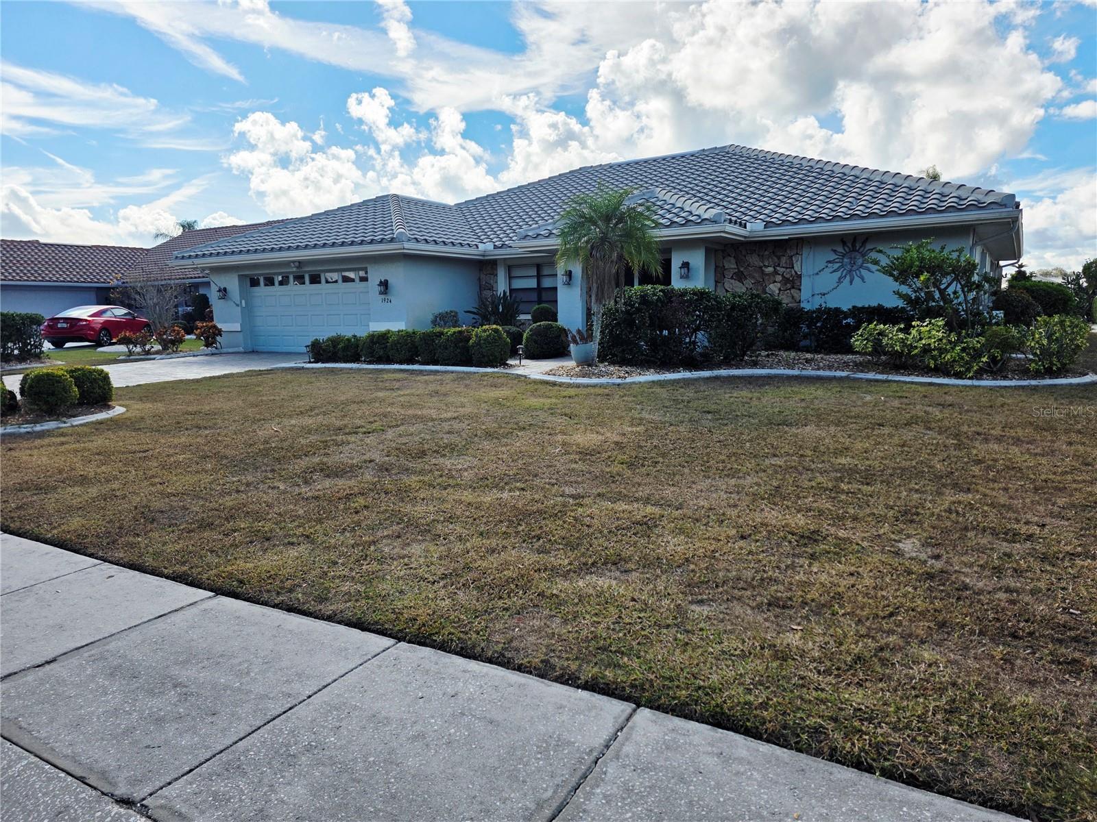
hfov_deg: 73.9
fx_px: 729
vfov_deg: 58.9
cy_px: 411
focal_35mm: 23
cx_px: 548
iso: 64
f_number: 1.7
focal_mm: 6.3
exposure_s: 1/10000
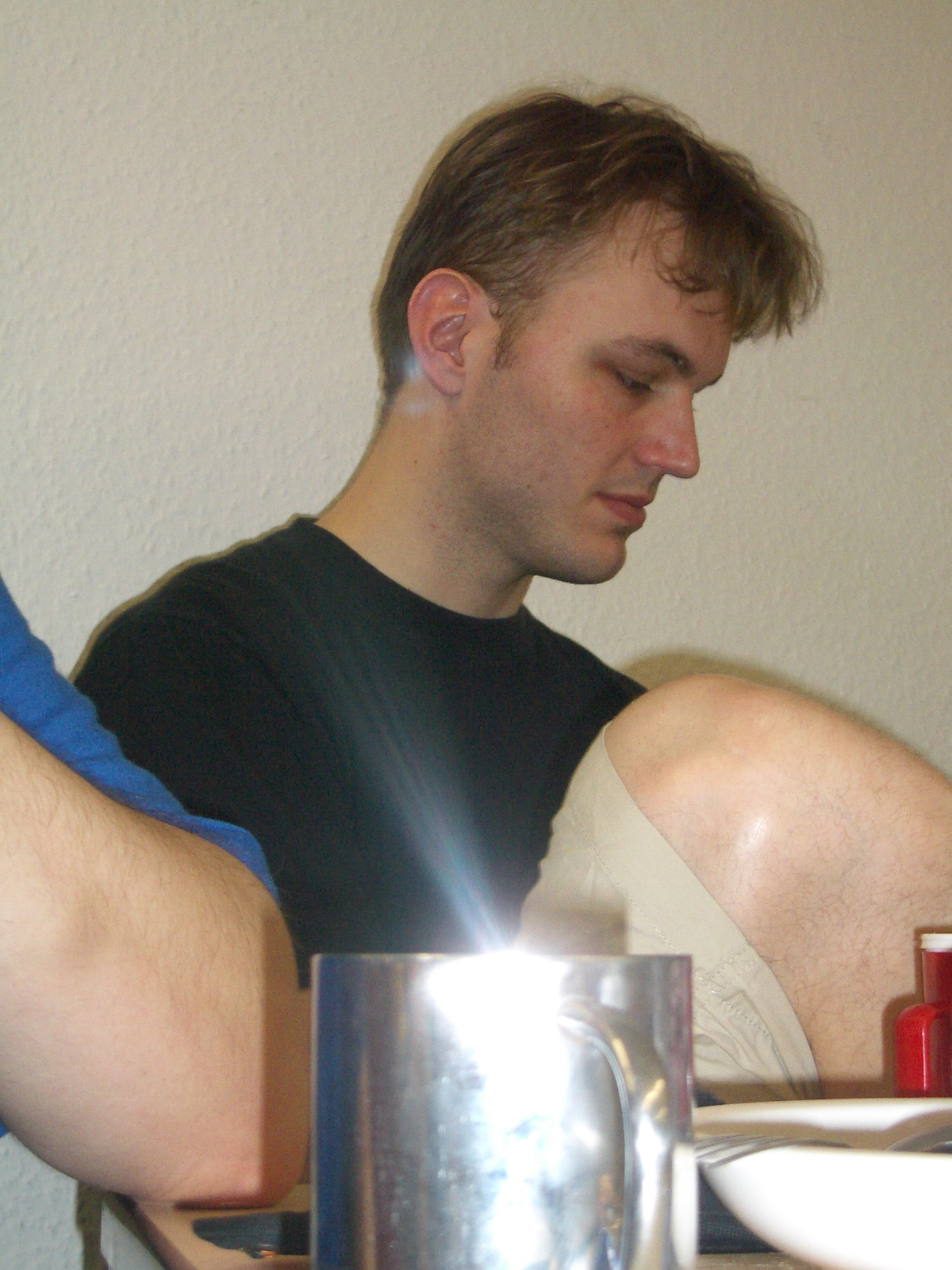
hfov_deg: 23.7
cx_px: 476
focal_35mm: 62
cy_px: 635
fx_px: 2273
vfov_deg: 31.2
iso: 200
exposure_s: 1/60
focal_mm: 10.2
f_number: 3.5
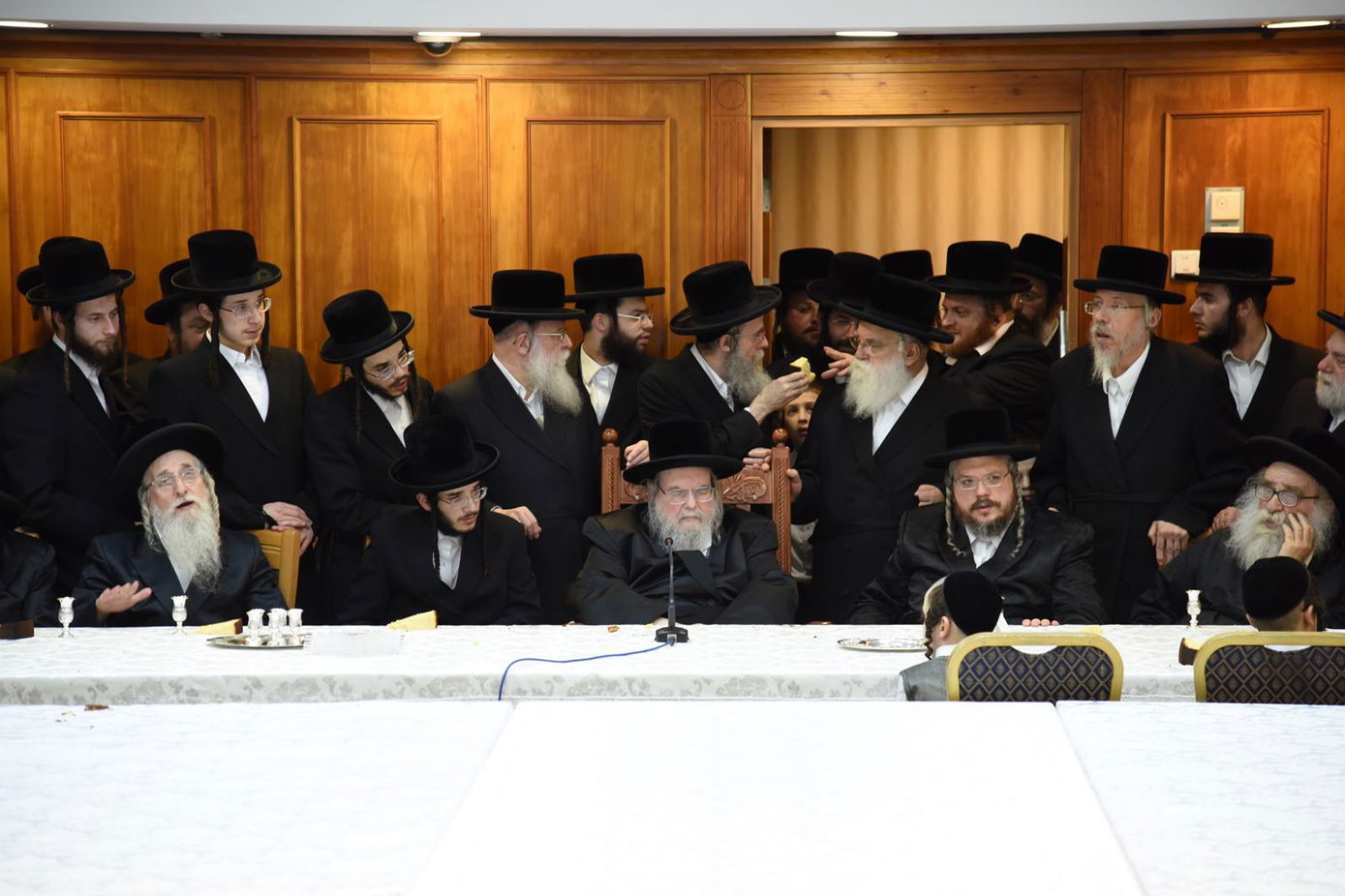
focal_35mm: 121
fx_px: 4520
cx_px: 670
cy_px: 449
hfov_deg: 16.9
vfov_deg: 11.3
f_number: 4
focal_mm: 120
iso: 1600
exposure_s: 1/100
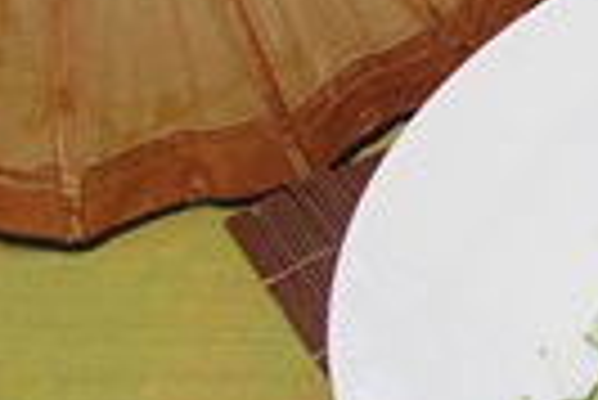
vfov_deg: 7.2
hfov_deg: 9.7
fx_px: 3138
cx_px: 1421
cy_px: -97
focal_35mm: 189
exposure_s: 1/125
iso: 200
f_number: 4
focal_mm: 23
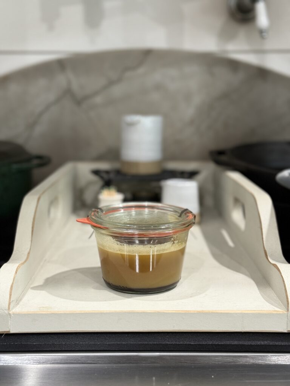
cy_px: 193
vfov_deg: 39.7
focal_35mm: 48
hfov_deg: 30.3
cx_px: 145
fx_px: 536
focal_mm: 6.76
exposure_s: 1/40
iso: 320
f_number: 1.78
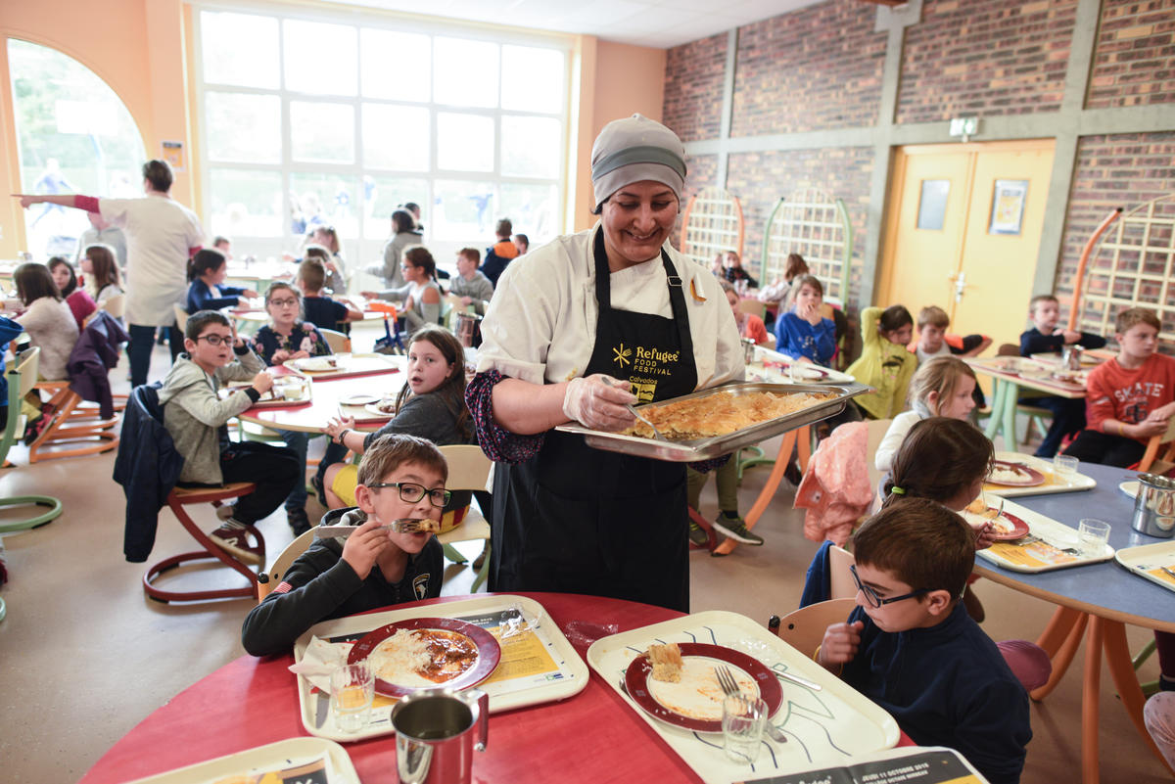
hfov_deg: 73.7
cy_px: 392
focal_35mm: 24
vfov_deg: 53.2
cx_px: 588
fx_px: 784
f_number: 2.5
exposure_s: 1/125
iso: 500
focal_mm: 24
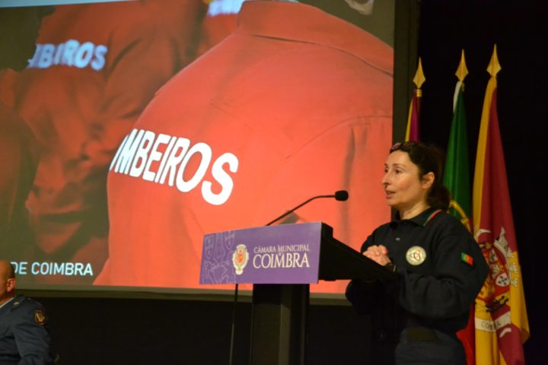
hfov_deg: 41.1
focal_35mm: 48
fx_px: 731
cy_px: 182
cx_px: 274
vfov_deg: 28.1
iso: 3200
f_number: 4.2
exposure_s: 1/13
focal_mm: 32
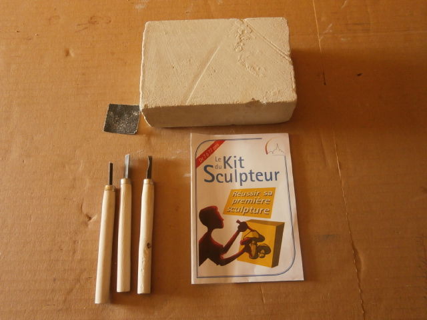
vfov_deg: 53.1
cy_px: 160
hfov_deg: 67.3
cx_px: 214
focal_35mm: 26
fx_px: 321
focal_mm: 4.7
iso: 200
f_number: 2.8
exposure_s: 1/25
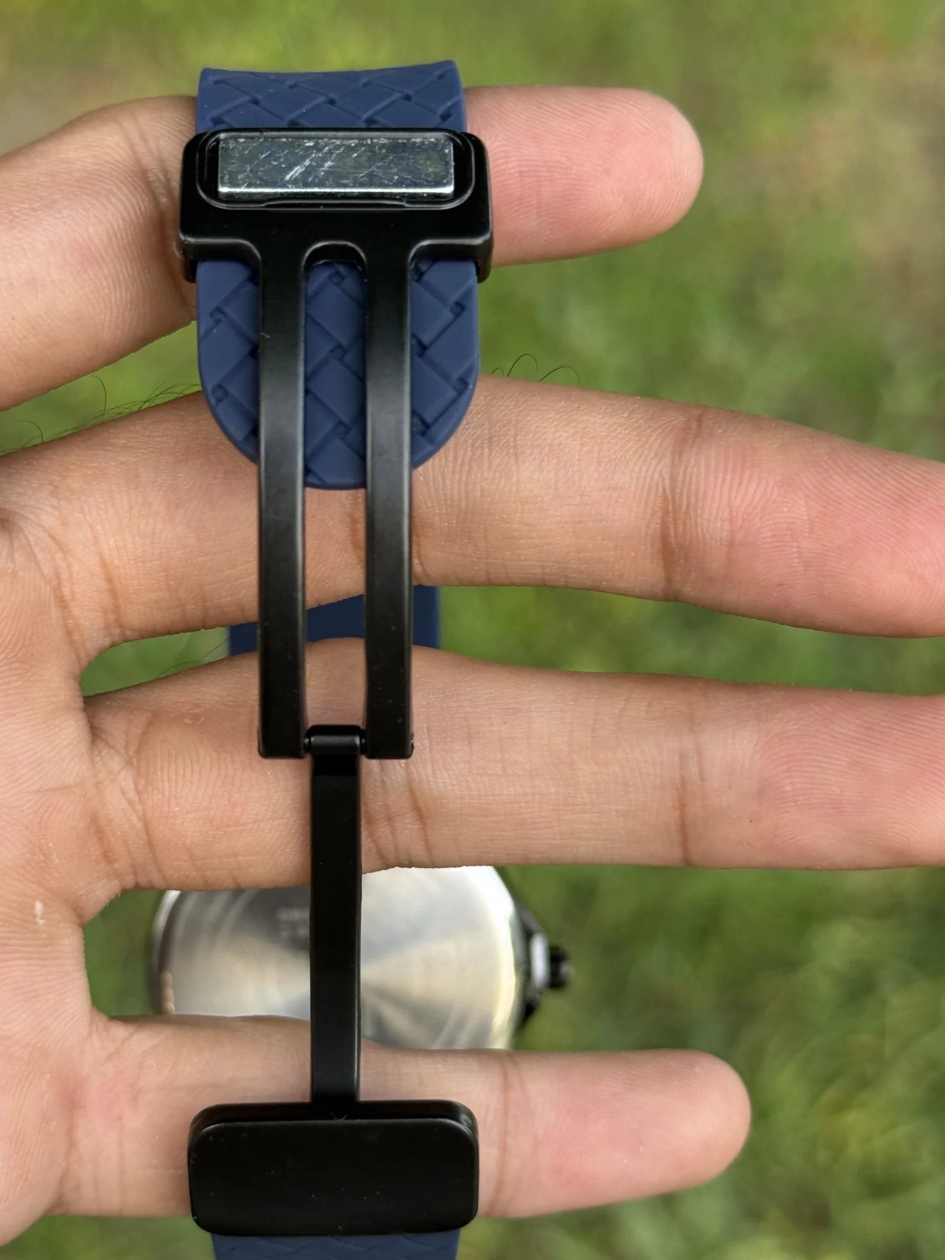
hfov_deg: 23.6
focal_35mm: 62
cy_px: 688
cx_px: 340
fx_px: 2257
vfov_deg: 31.2
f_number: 1.78
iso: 80
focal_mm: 6.76
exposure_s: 1/121
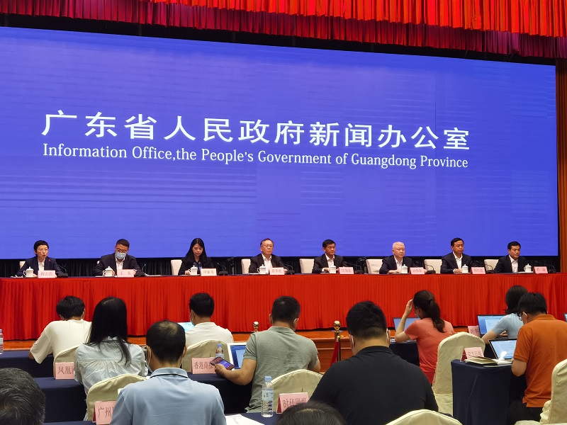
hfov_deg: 33.2
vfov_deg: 25.2
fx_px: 950
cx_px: 284
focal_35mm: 58
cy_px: 212
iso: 160
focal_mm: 6.71
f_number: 1.9
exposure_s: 1/100
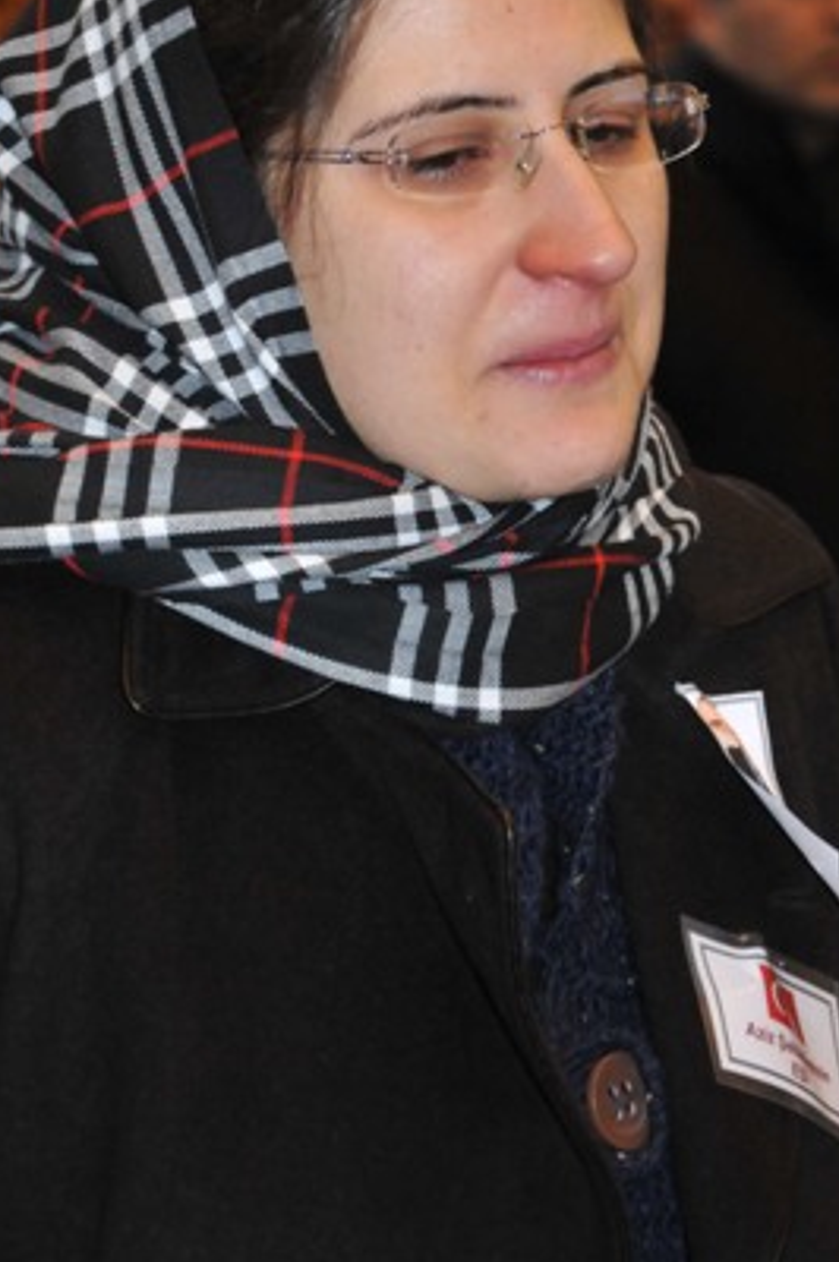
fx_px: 6296
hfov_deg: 7.6
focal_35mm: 180
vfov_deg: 11.4
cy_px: 290
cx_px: 427
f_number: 5.3
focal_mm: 75
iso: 800
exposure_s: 1/60
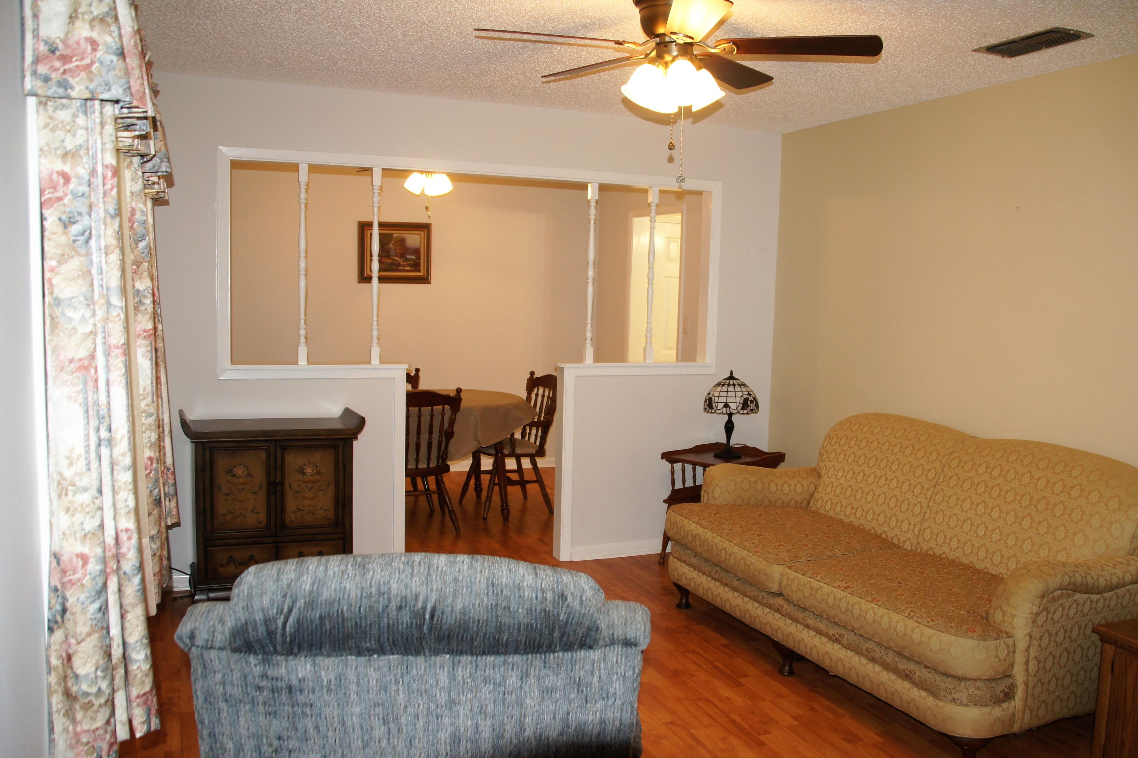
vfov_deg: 43.6
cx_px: 569
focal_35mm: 30
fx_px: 948
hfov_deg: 61.9
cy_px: 379
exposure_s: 1/60
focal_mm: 20
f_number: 3.5
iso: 320
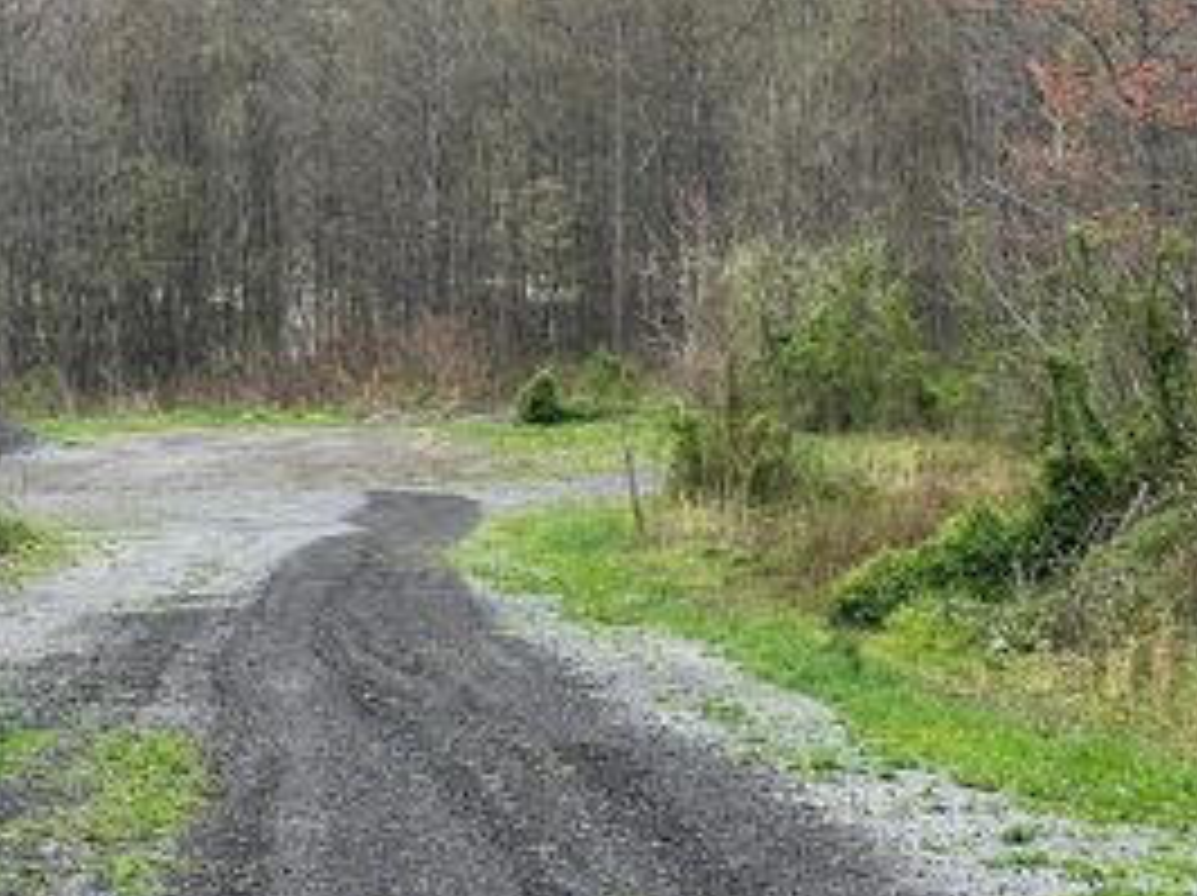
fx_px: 5009
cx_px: 392
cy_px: 115
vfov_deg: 10.2
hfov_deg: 13.6
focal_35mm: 145
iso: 32
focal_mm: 9
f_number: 2.8
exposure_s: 1/186
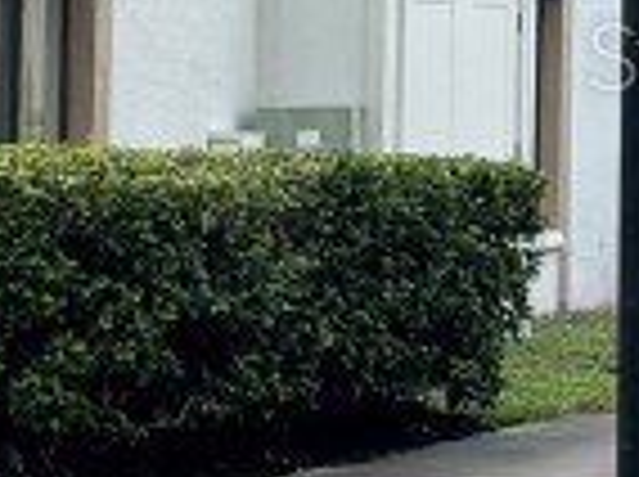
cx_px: -1292
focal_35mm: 188
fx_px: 3465
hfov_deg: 8.7
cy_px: 54
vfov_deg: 7.9
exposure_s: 1/702
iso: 50
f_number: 1.6
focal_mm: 5.96
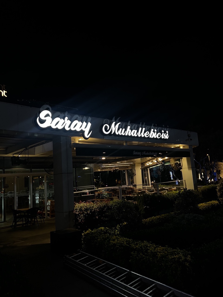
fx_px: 223
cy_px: 148
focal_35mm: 26
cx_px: 112
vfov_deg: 67.3
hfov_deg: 53.1
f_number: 1.5
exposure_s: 1/60
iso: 160
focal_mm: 5.7
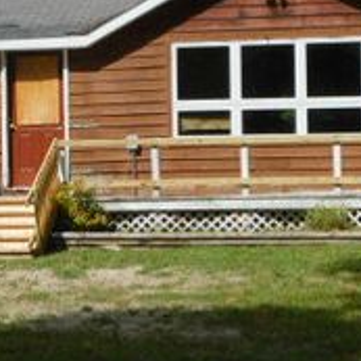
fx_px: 1534
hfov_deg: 13.3
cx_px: 10
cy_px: 141
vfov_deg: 13.4
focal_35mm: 130
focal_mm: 9
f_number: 3.8
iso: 125
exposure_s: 1/1250
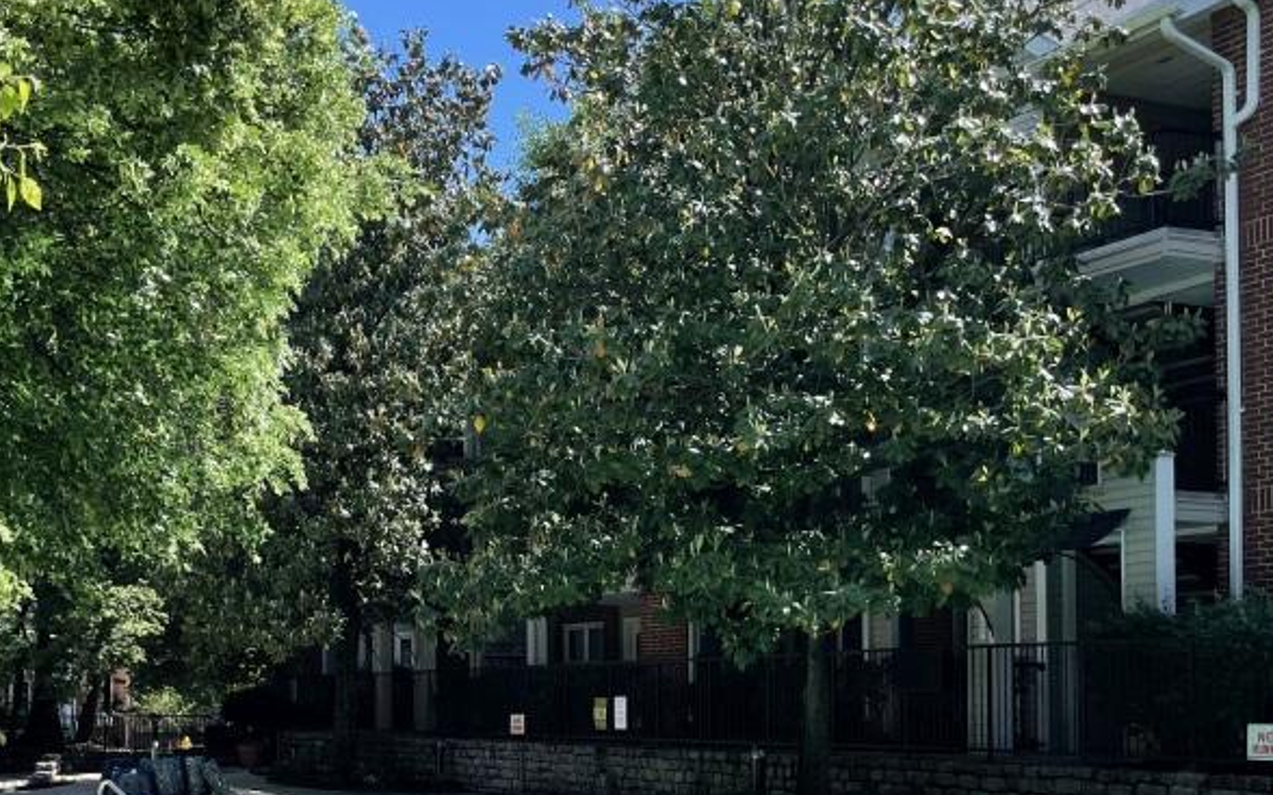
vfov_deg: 26.1
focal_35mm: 48
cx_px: 329
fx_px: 1665
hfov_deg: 40.7
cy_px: 687
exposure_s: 1/2747
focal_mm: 4.2
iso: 32
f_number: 1.6
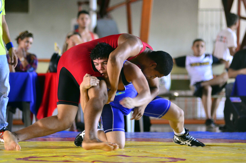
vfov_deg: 5.9
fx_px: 1585
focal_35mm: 232
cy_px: 82
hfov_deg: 8.9
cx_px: 123
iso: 2000
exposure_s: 1/320
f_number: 2.8
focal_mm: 155
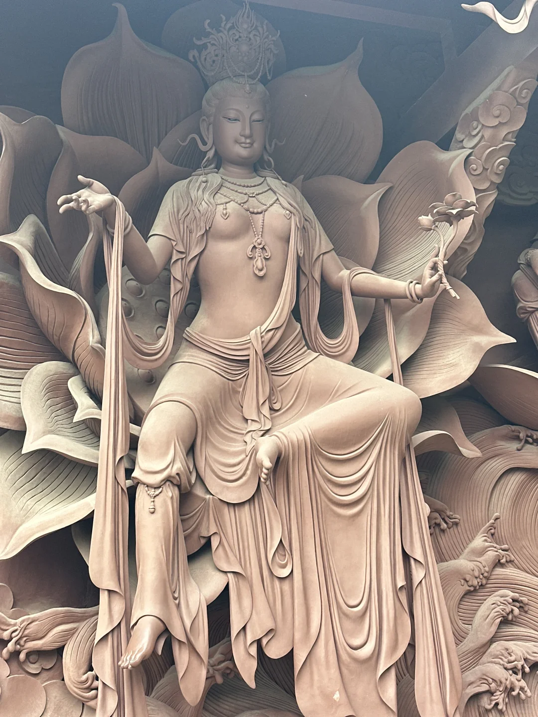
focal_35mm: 48
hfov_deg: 30.3
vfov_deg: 39.7
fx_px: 995
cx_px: 269
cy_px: 358
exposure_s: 1/121
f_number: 1.78
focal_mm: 6.86
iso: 80
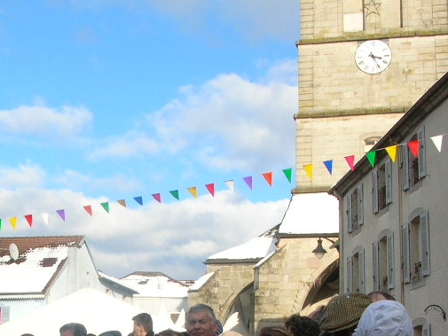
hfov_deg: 27.1
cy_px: 328
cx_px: 131
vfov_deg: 20.2
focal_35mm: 71
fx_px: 919
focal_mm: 5.8
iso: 50
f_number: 5.6
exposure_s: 1/210
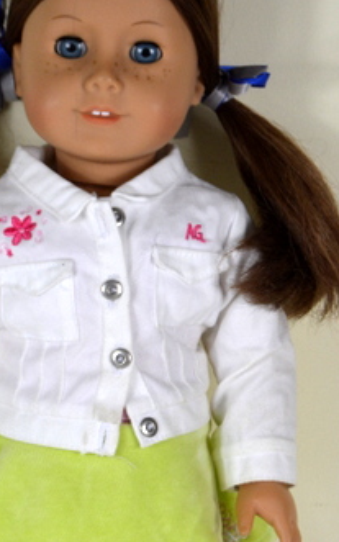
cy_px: 426
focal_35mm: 142
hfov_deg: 9.2
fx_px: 2098
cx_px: 105
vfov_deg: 14.6
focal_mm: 44
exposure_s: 1/125
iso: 280
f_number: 5.6
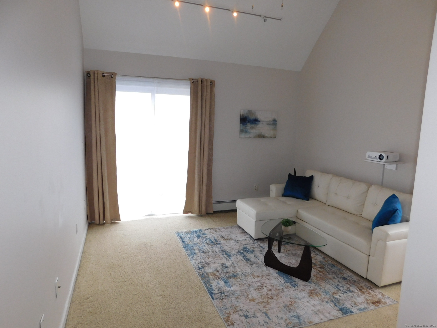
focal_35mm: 23
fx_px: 290
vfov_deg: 58.9
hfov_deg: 73.9
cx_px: 218
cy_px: 164
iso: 125
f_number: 3
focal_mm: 4
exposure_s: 1/60
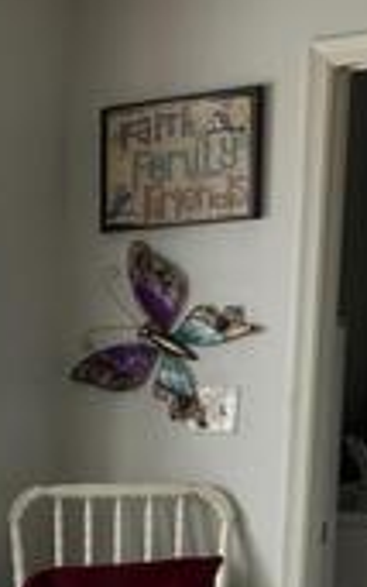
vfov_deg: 20.9
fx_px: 1519
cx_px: -322
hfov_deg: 12.4
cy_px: 632
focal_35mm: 95
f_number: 1.78
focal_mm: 6.86
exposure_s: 1/126
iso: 64
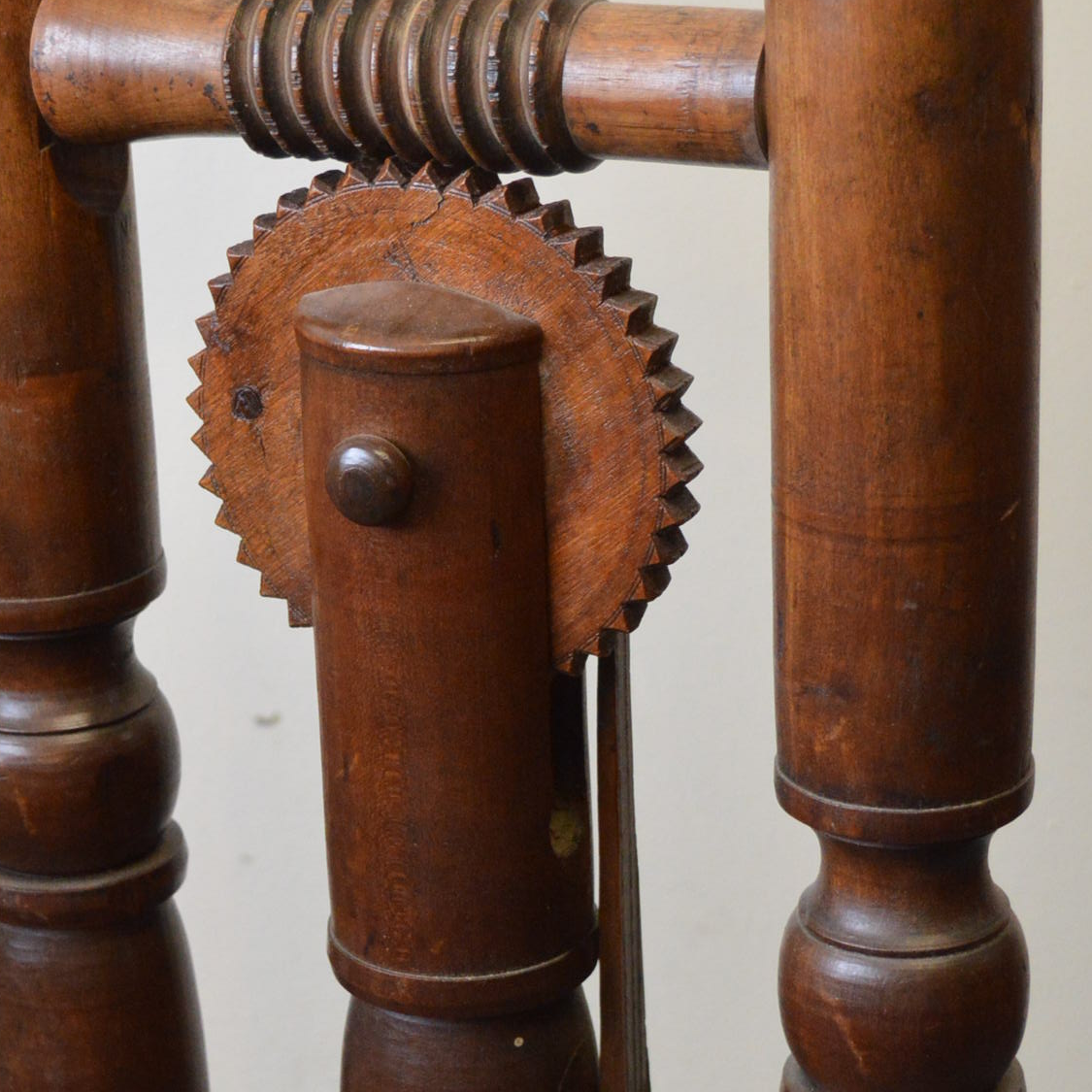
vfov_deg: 16.0
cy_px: 688
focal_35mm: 109
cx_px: 405
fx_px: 3890
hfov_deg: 16.0
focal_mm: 32
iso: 1600
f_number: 5
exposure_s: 1/80
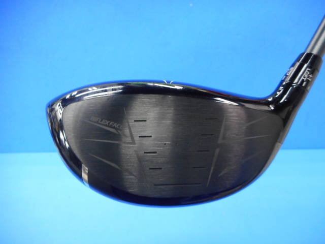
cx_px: 162
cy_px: 122
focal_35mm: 25
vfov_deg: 54.9
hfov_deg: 69.4
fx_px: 235
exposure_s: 1/30
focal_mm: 4.5
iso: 320
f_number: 3.7
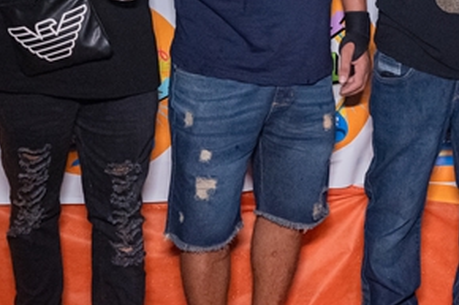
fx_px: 1172
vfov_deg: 14.5
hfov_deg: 22.1
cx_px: 311
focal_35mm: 92
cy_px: -28
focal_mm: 24
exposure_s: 1/125
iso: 2500
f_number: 2.8
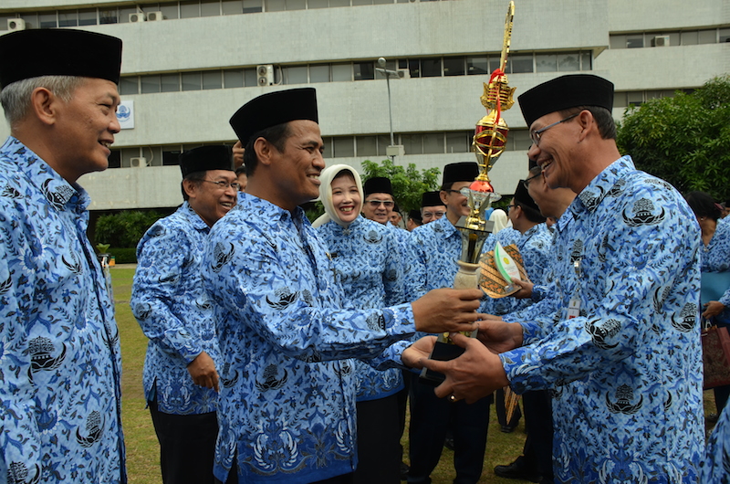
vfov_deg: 41.5
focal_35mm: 32
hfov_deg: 59.6
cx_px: 365
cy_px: 242
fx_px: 637
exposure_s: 1/250
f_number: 8
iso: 200
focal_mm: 21
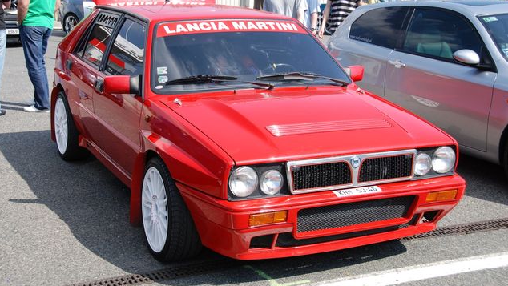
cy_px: 125
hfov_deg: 38.5
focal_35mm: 54
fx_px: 728
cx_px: 253
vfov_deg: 22.2
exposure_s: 1/200
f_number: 7.1
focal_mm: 34
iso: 100
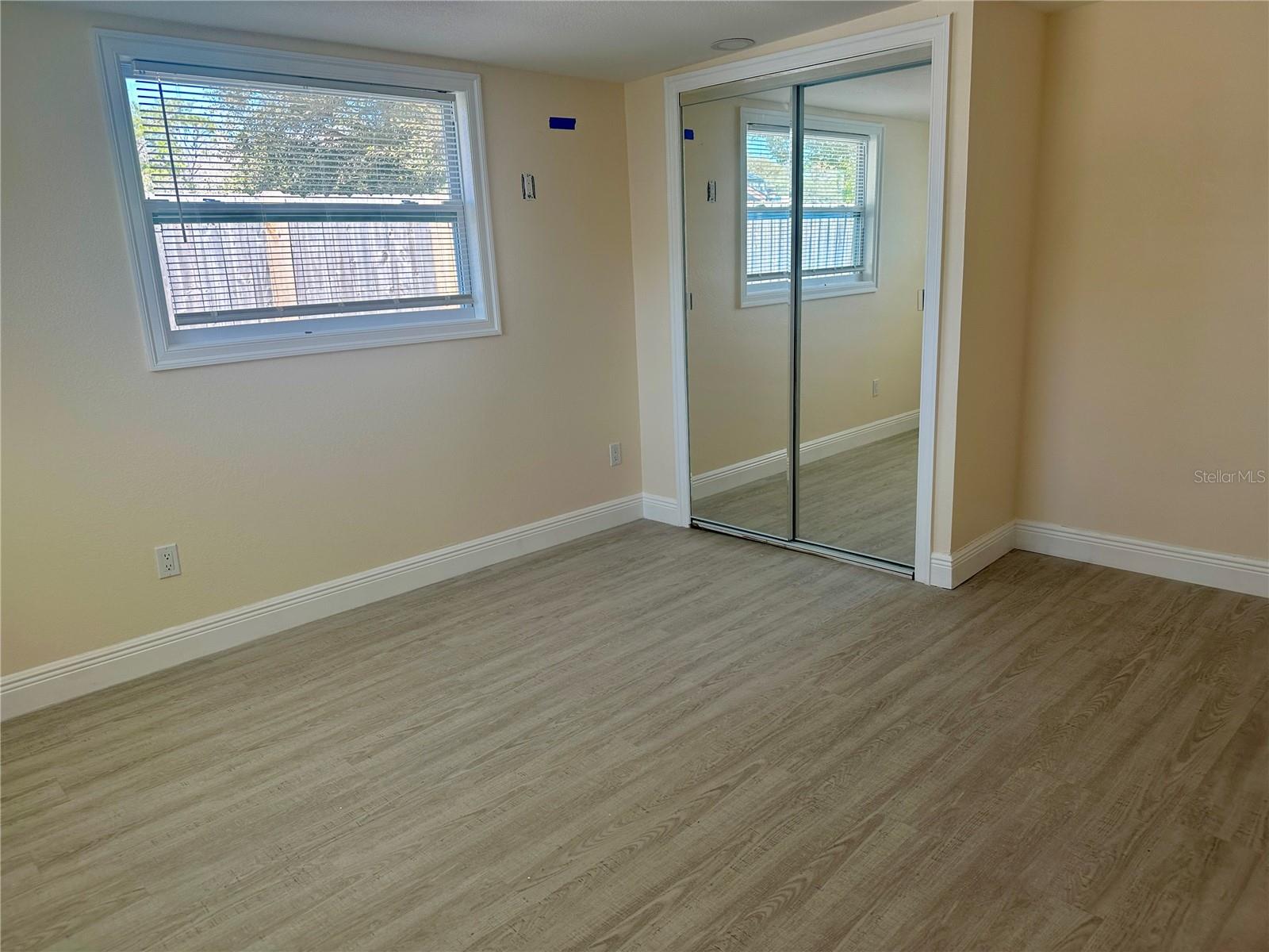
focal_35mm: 24
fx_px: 880
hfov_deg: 71.6
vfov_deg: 56.8
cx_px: 634
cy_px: 476
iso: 80
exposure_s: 1/136
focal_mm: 6.86
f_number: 1.78
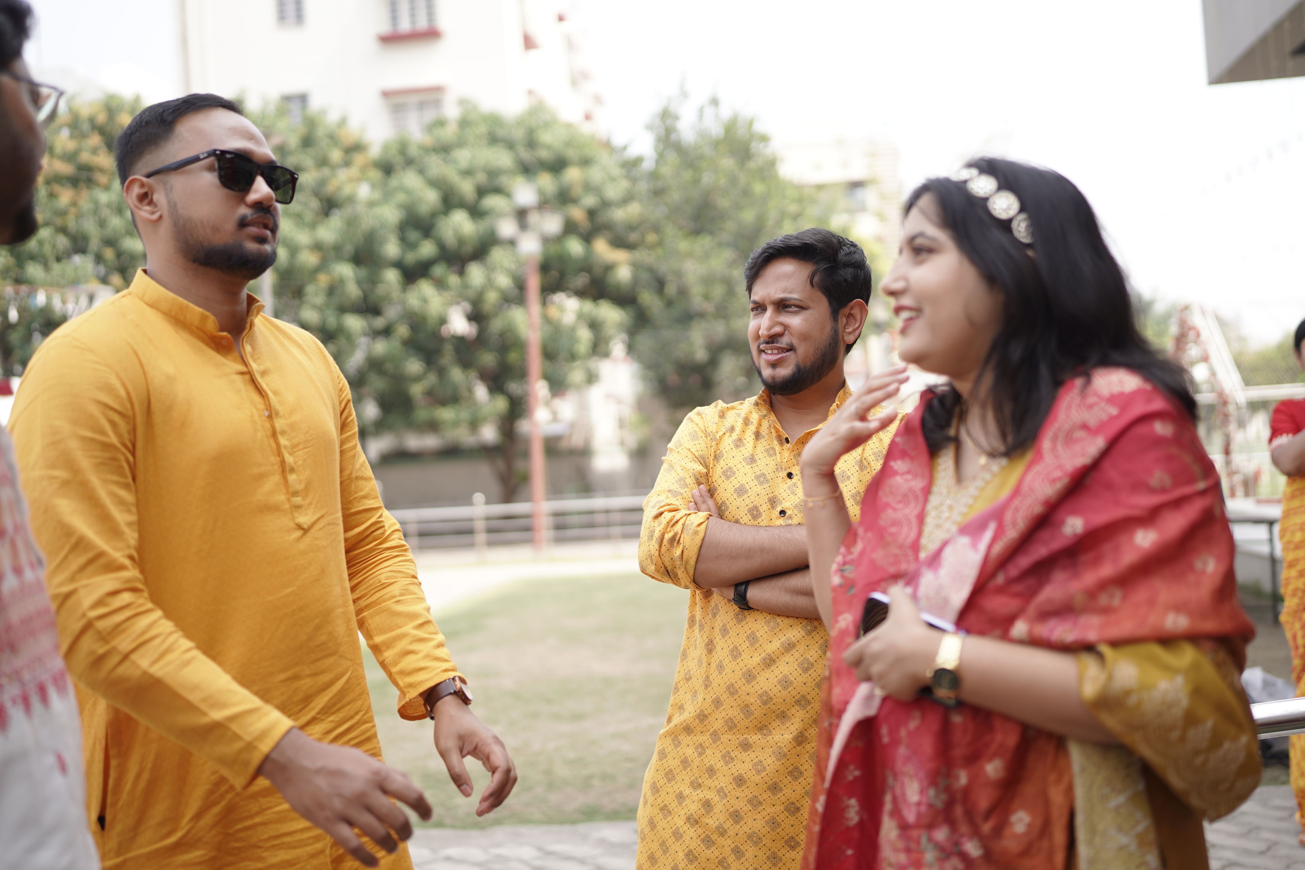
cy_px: 392
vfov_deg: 34.2
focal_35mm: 39
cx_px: 657
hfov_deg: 49.6
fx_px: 1414
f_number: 1.4
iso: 125
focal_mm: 35
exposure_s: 1/2000
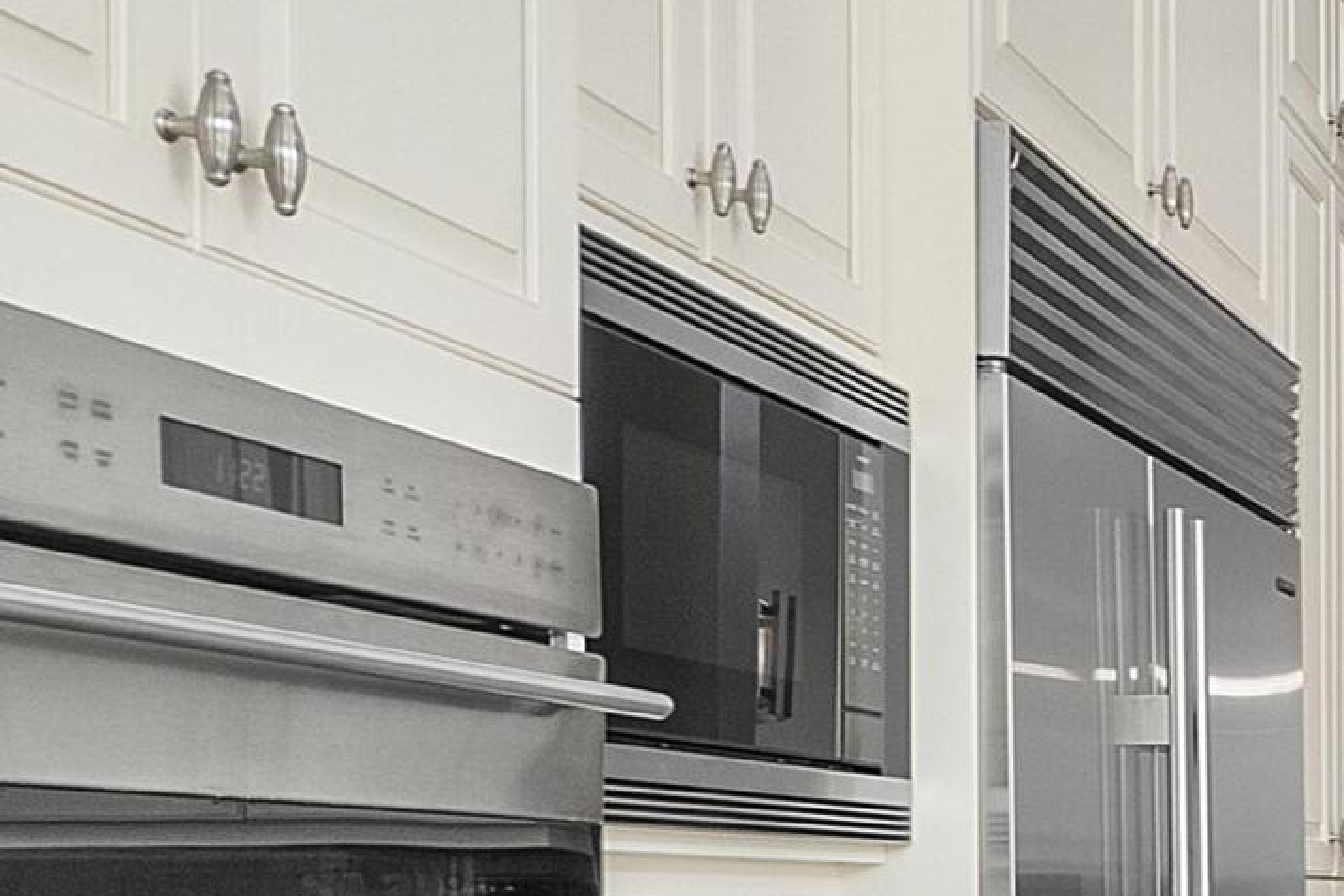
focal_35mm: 63
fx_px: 2352
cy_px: 908
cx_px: 2552
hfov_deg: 20.1
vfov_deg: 20.8
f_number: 11
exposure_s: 1/13
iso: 160
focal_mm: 10
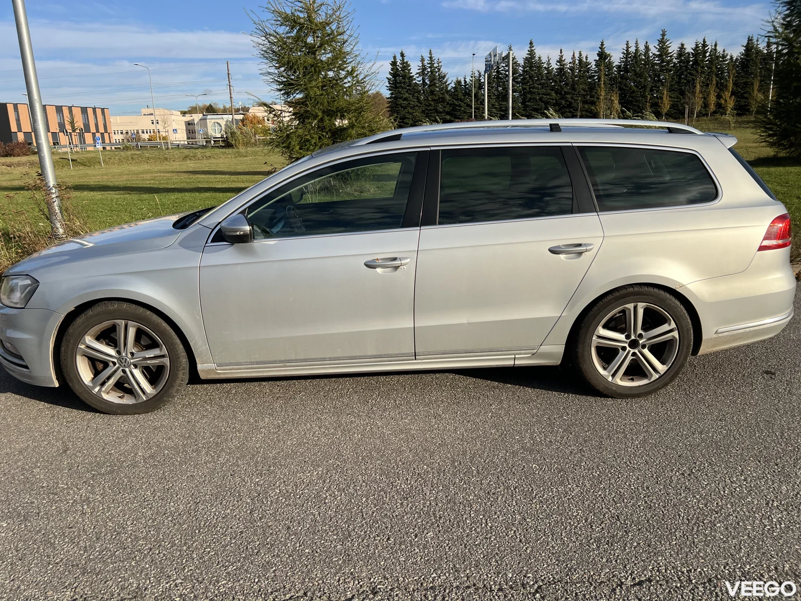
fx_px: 602
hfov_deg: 67.3
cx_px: 400
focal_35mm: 26
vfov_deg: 53.1
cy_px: 300
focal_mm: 5.7
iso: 50
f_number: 1.5
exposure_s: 1/3460
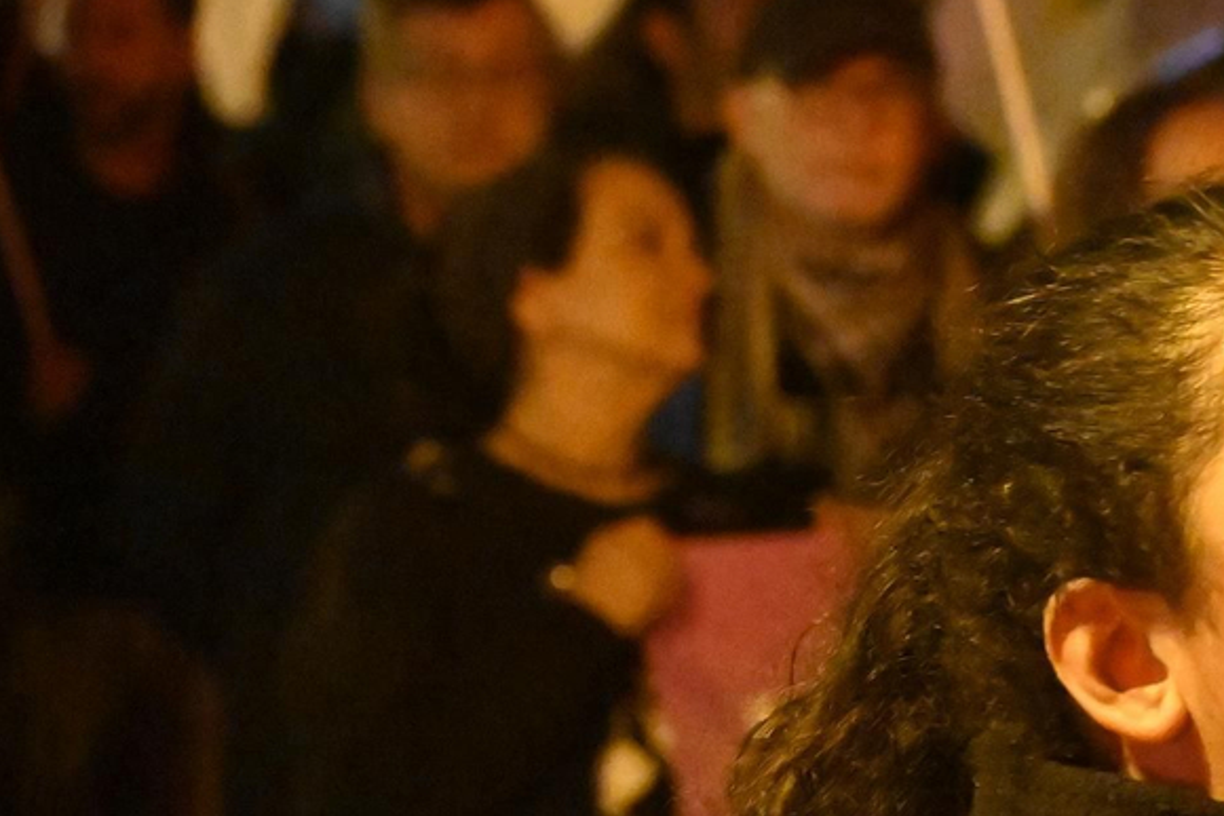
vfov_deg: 3.5
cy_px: 696
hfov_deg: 5.2
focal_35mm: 397
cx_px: 1621
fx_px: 13501
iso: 20000
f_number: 6.3
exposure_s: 1/160
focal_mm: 96
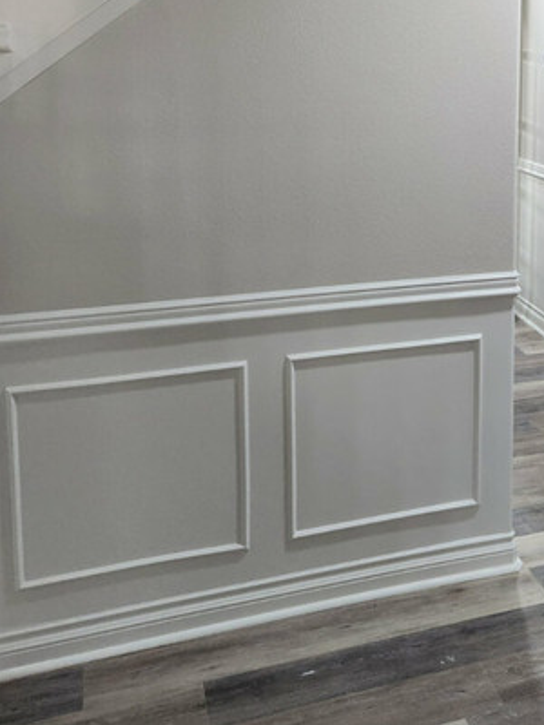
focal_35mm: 46
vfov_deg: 40.2
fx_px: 964
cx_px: 500
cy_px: 194
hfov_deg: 30.0
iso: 200
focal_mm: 5.4
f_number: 1.8
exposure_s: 1/120
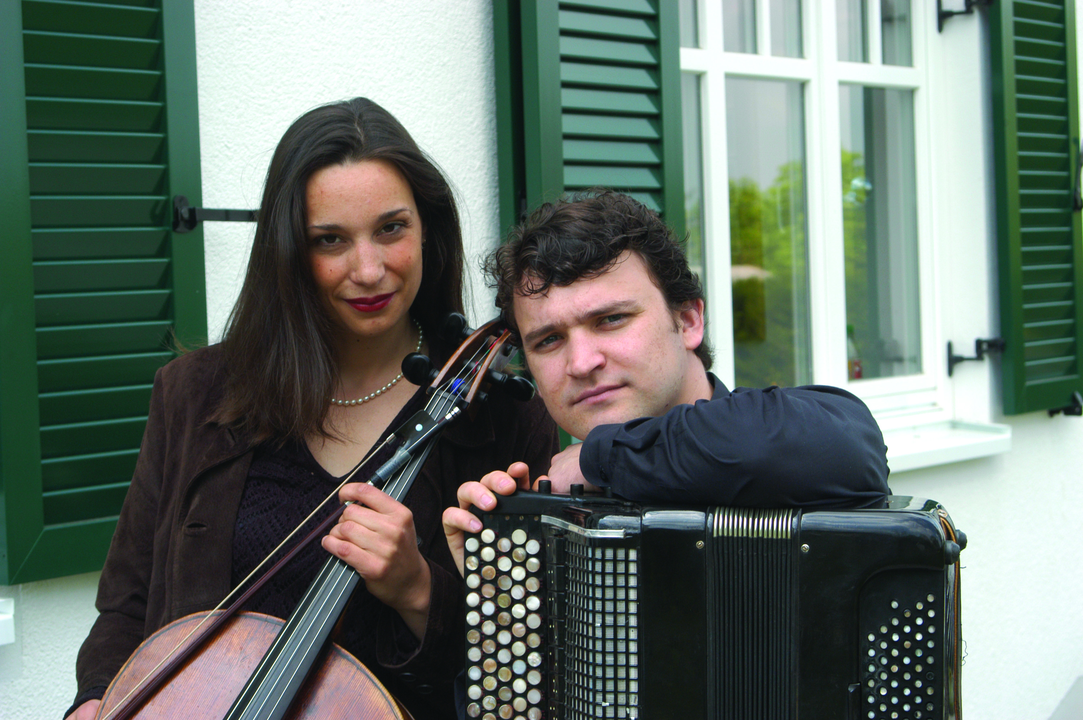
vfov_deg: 15.2
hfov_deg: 22.6
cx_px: 542
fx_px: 2705
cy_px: 360
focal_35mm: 90
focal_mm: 60
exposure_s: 1/250
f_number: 8
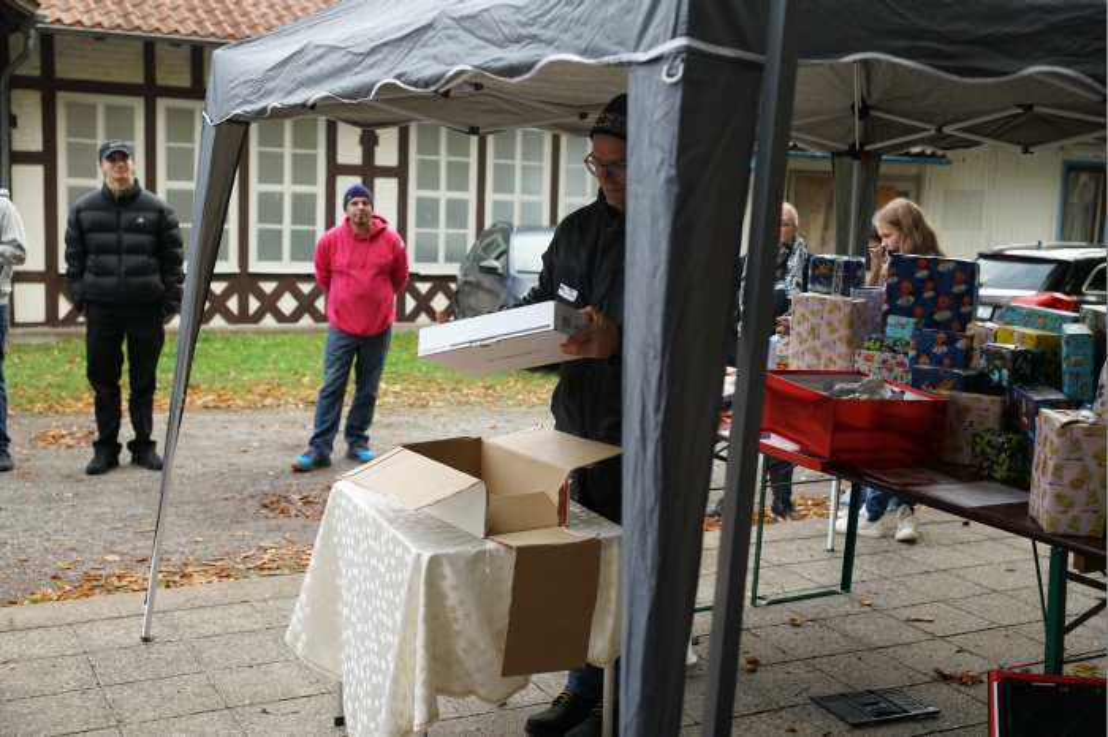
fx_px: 1230
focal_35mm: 40
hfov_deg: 48.5
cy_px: 368
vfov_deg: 33.4
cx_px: 554
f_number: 4
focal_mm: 40
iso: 400
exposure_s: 1/200
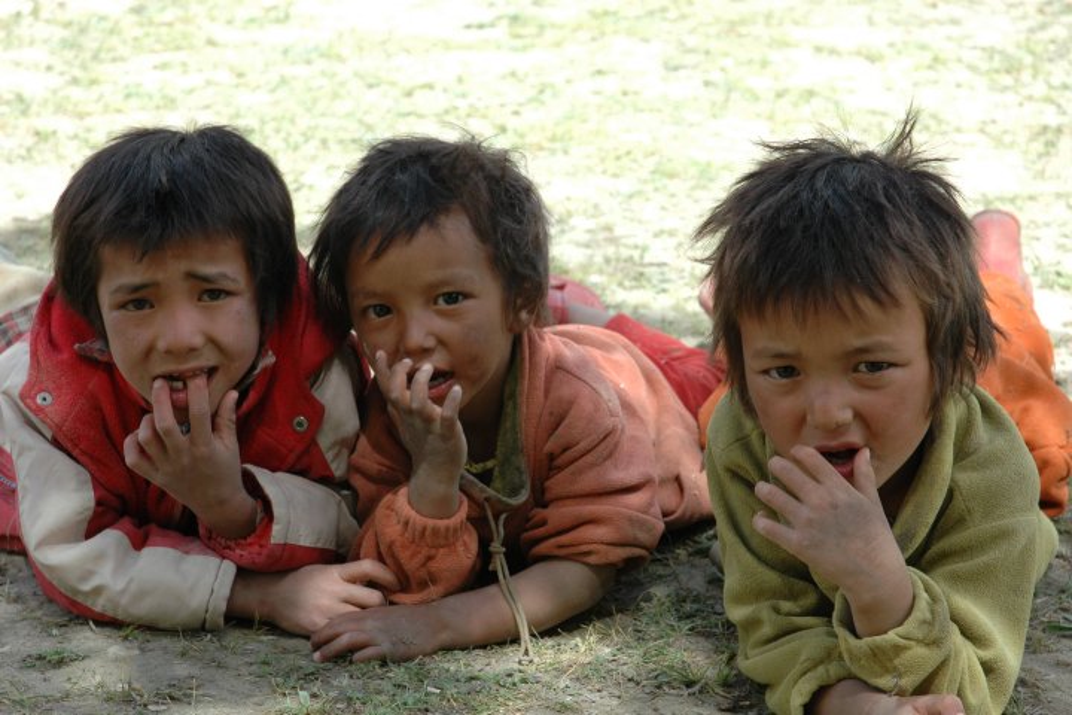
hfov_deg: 24.2
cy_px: 358
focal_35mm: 84
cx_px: 536
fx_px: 2501
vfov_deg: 16.3
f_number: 7.1
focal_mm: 56
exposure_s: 1/200
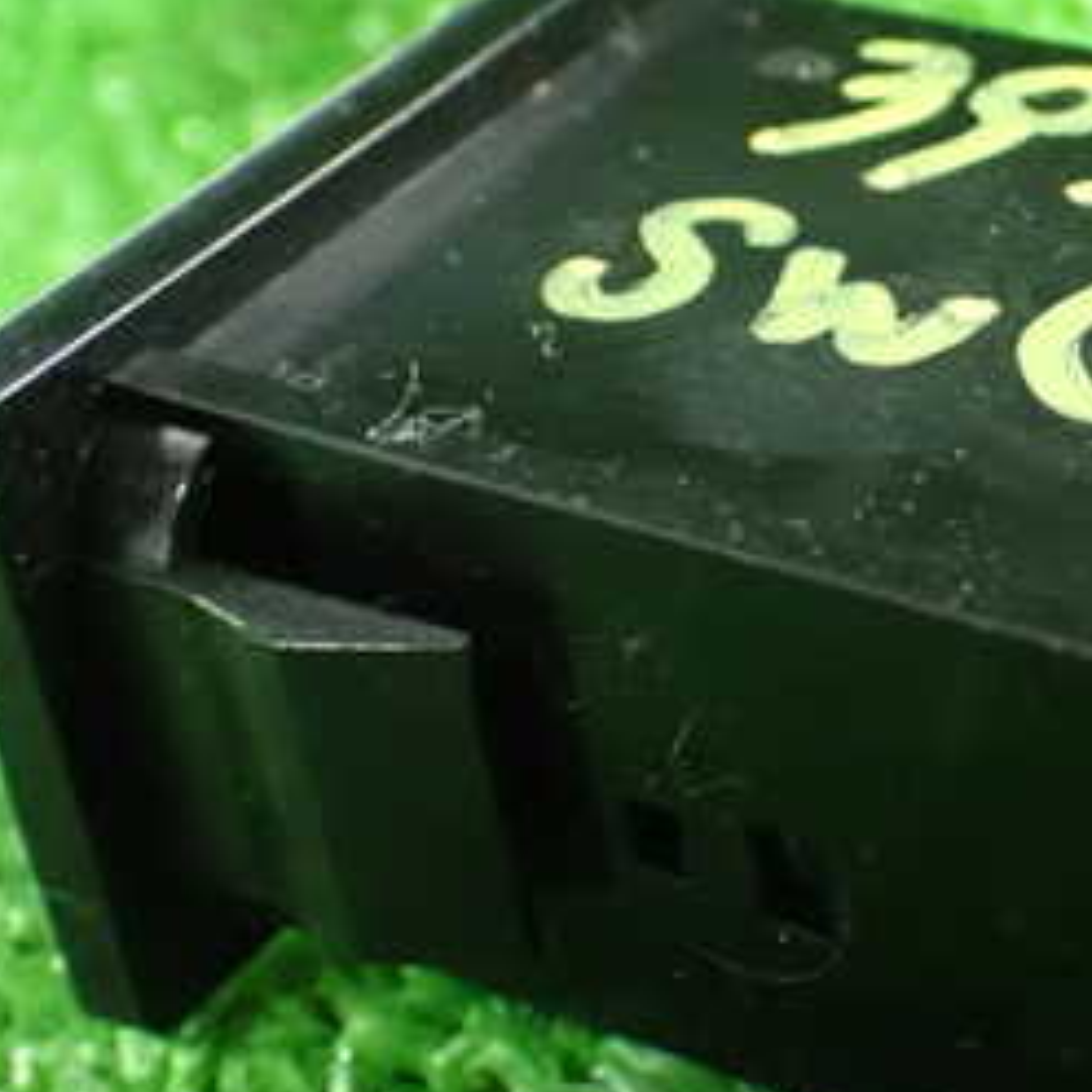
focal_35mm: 94
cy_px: 418
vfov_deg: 18.5
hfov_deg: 18.1
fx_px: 3355
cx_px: 1079
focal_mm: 7.84
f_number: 2.9
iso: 1600
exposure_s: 1/40
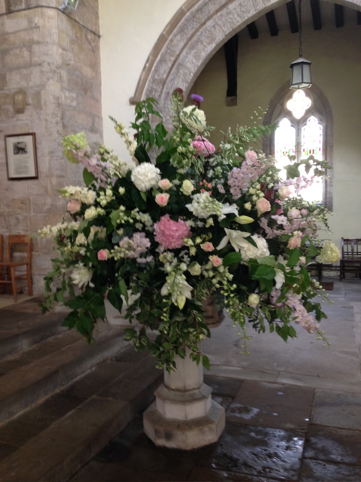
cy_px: 241
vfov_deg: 55.4
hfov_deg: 42.9
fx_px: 459
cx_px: 180
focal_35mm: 33
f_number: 2.4
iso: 125
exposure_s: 1/20
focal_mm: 4.12
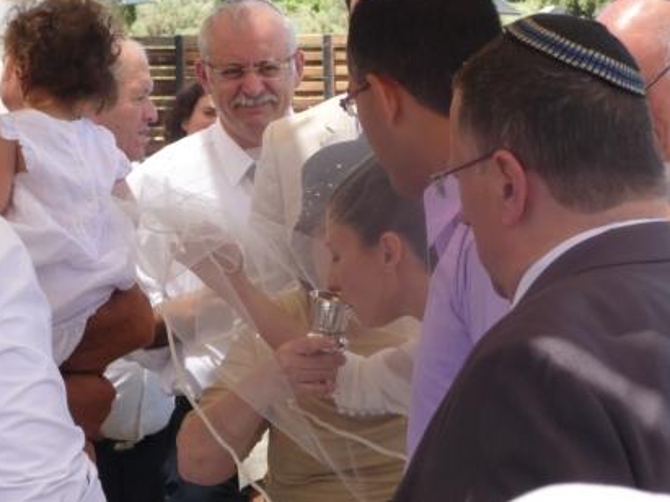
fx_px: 2361
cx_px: 359
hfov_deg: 16.2
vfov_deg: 12.1
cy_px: 238
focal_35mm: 122
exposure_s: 1/125
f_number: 4.7
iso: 100
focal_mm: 19.1
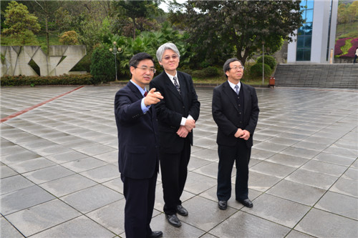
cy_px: 119
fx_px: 308
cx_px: 179
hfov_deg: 60.3
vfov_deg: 42.3
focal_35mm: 31
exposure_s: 1/80
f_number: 5
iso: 400
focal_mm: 31
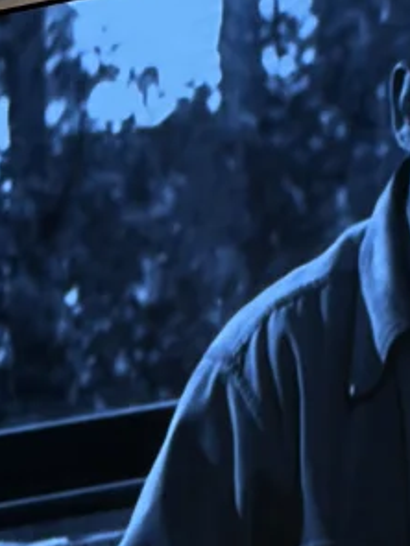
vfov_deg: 7.8
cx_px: 543
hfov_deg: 5.8
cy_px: 590
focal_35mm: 253
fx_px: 3995
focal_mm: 5.96
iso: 32
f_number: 1.6
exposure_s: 1/120
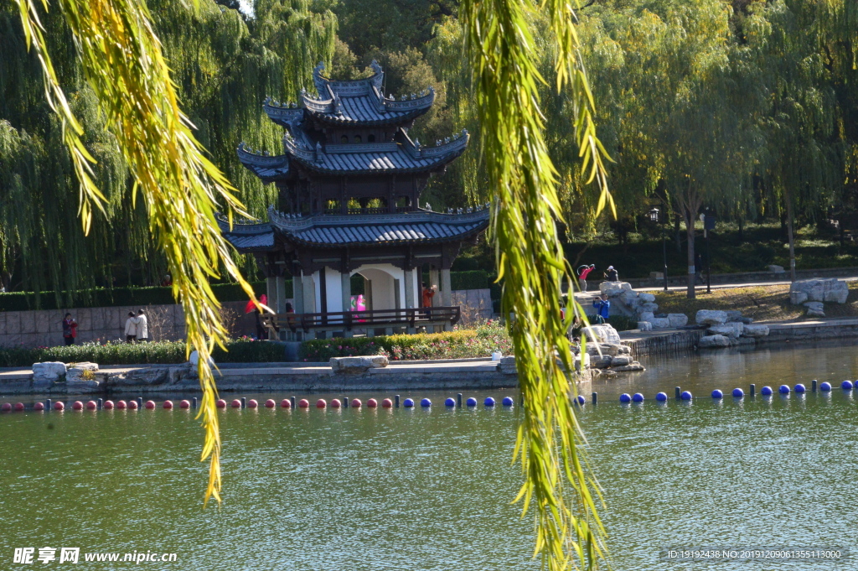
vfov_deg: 11.4
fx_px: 2858
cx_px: 429
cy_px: 286
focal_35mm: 120
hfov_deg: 17.1
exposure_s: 1/250
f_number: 22
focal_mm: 80
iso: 1100
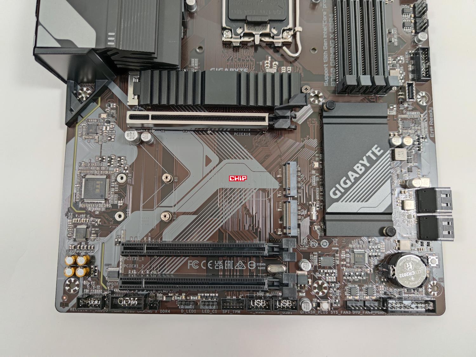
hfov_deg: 71.6
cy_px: 178
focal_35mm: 24
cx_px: 238
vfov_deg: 56.8
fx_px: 330
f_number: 1.85
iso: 243
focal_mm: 6.78
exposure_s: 1/33
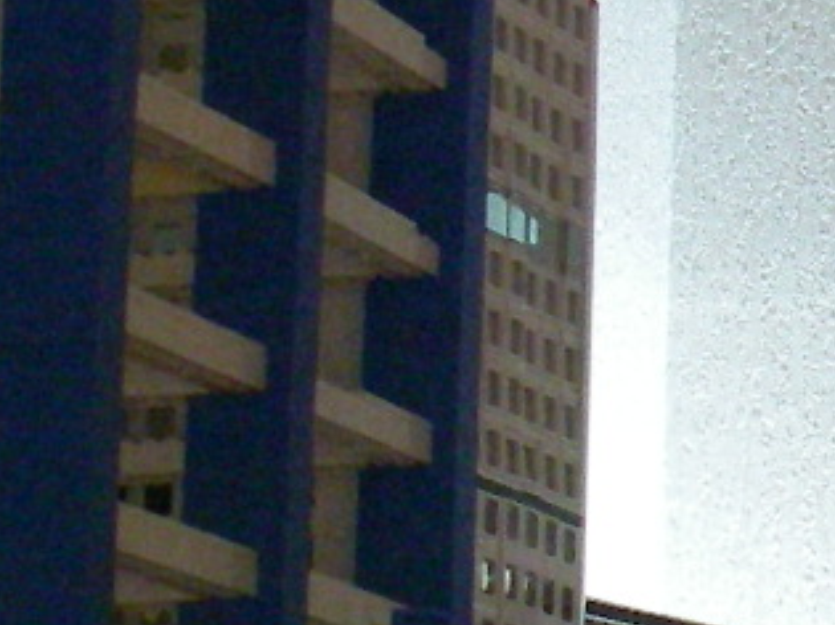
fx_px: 4654
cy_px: 548
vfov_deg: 7.7
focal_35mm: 193
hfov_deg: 9.6
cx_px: 1630
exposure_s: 1/2.5
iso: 400
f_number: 3.3
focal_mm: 6.3
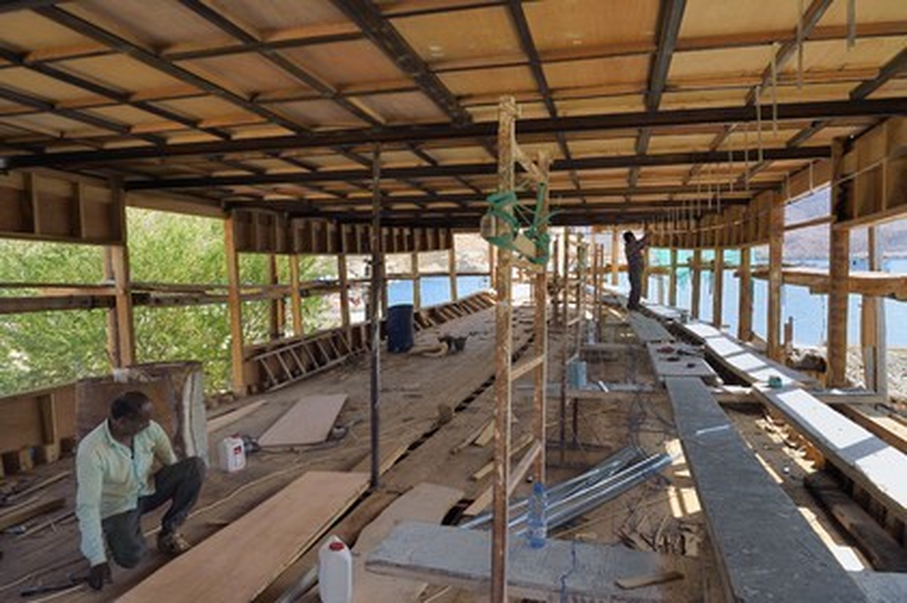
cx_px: 454
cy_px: 302
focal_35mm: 24
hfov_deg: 73.8
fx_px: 604
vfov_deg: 53.1
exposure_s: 1/200
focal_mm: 24
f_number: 9
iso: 200
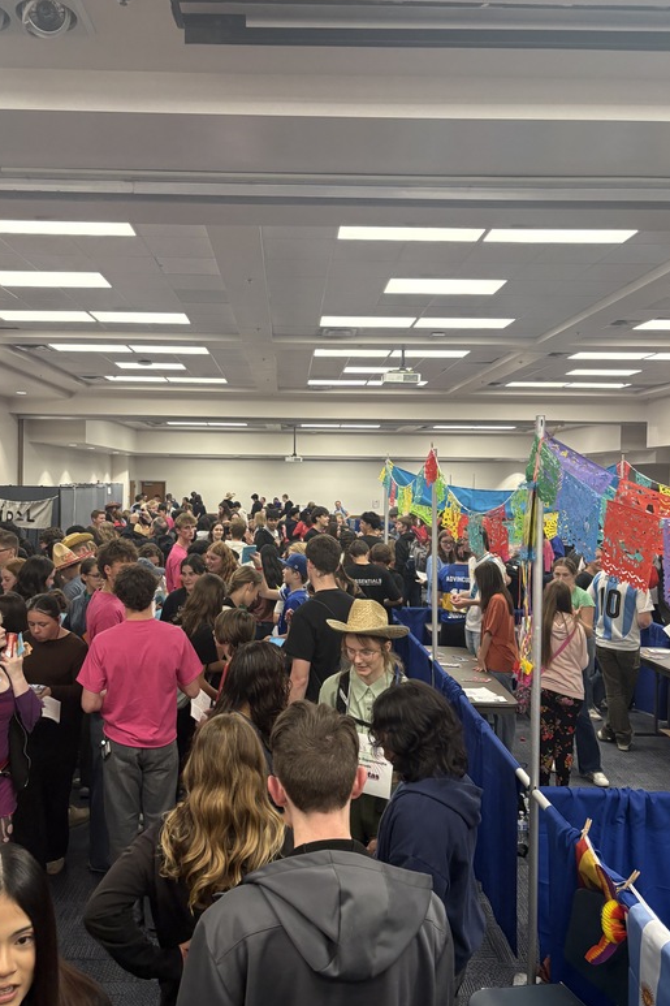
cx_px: 289
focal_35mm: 28
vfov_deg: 65.5
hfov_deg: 46.3
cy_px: 500
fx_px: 782
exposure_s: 1/120
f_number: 1.6
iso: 200
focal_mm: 5.96
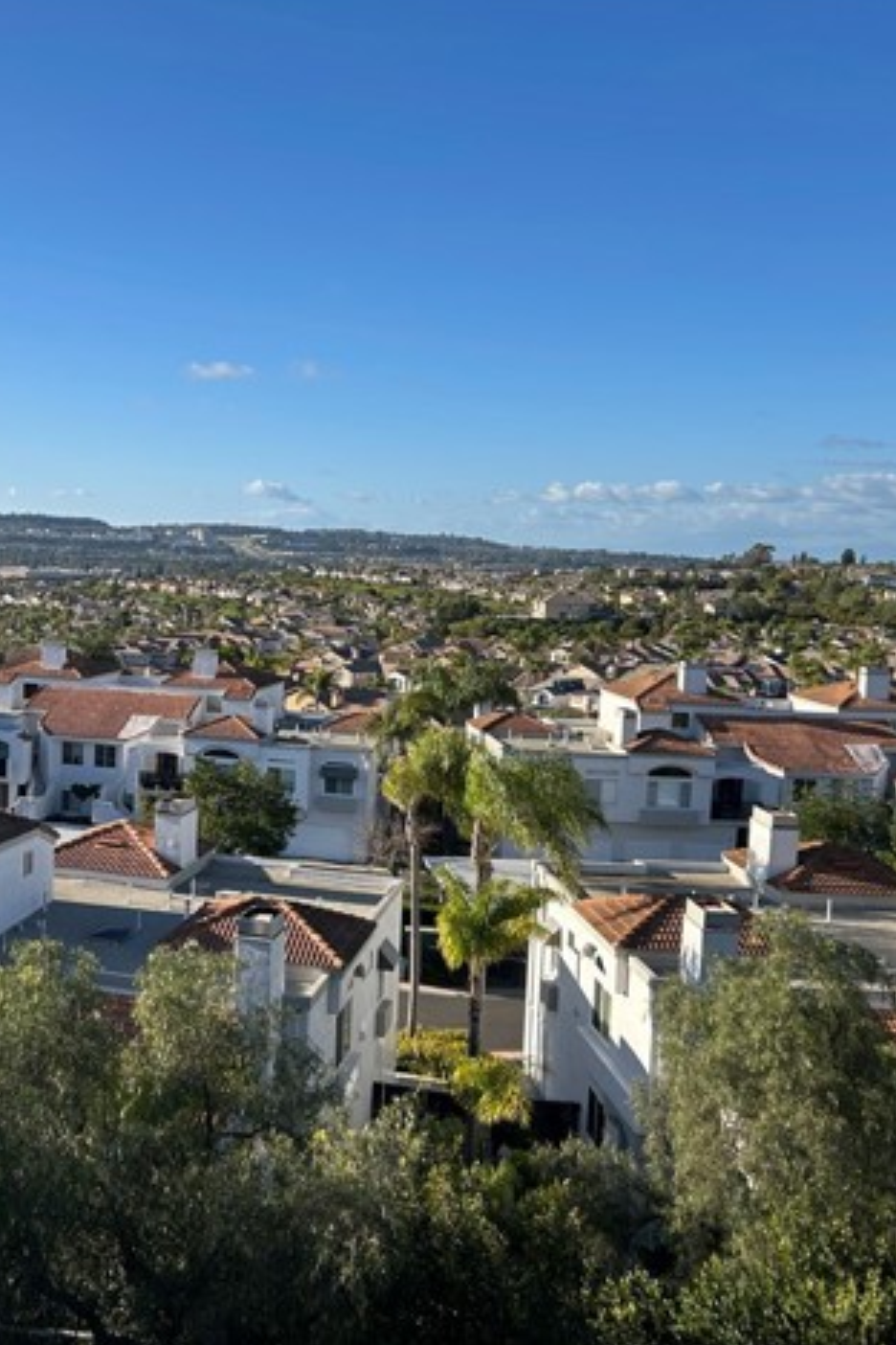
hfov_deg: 35.1
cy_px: 664
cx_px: 215
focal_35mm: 37
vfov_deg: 51.9
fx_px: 1381
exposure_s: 1/3831
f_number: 1.5
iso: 50
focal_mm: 5.7
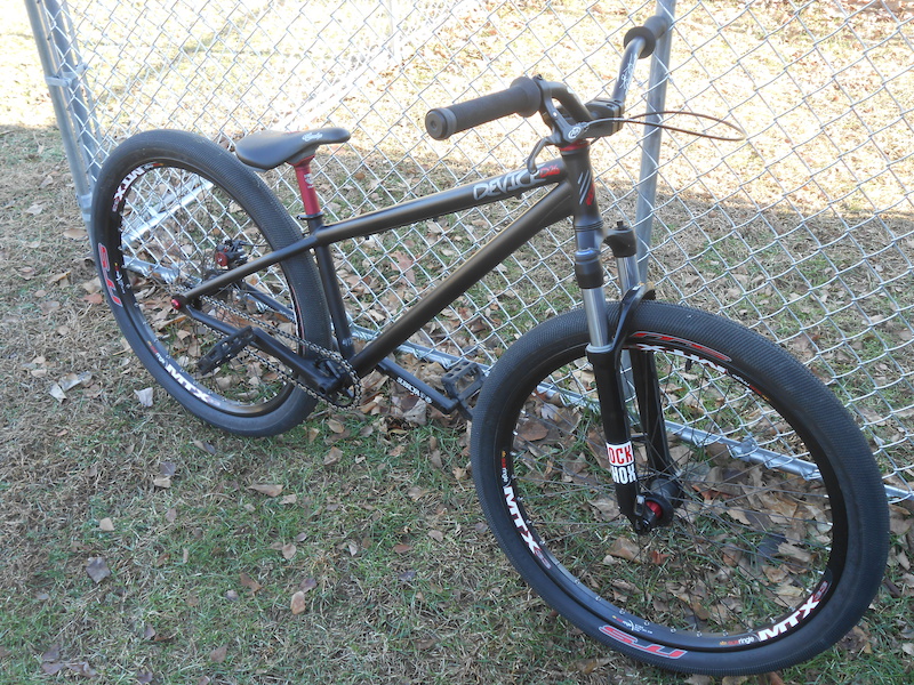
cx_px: 457
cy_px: 342
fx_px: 1003
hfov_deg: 49.0
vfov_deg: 37.7
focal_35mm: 38
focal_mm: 6.8
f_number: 4.2
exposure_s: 1/40
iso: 80
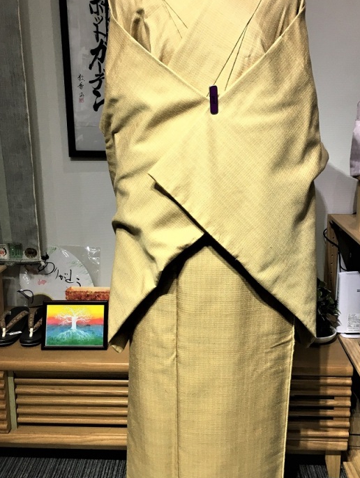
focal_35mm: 36
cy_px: 216
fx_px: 498
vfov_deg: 51.2
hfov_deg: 39.7
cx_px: 201
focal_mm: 4.15
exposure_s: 1/30
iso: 25
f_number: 2.2
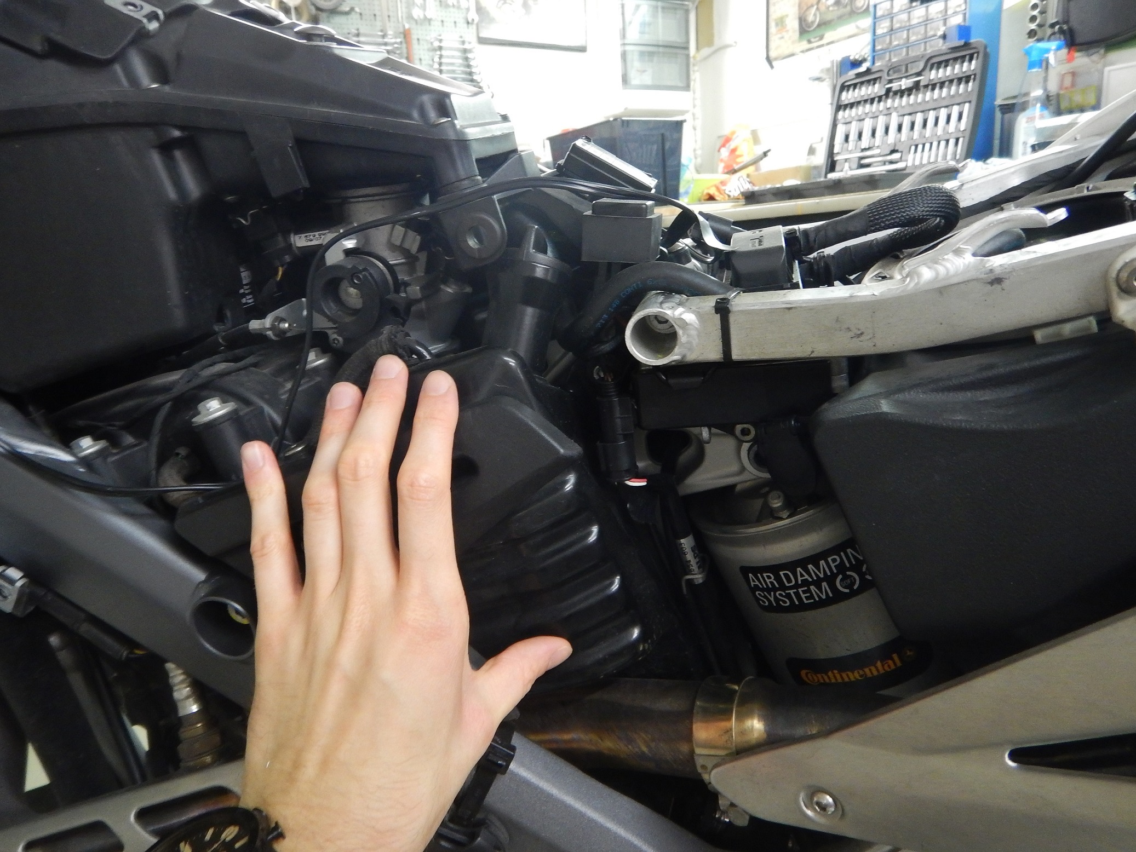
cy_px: 426
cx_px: 568
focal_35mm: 24
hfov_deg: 71.6
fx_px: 788
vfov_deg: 56.8
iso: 400
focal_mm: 4.3
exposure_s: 1/15
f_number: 2.8
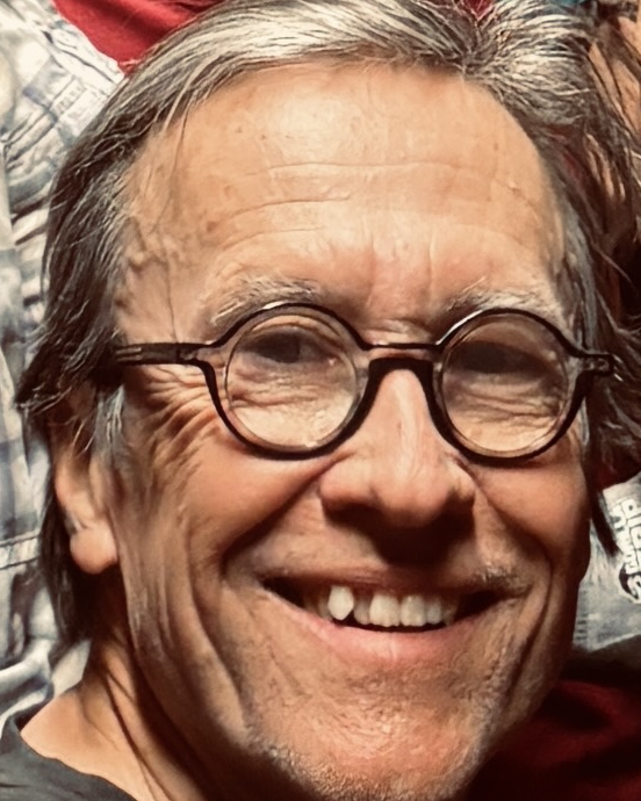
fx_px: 664
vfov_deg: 62.2
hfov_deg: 51.5
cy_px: 424
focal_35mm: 28
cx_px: 318
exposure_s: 1/81
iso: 125
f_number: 1.6
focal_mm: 5.96
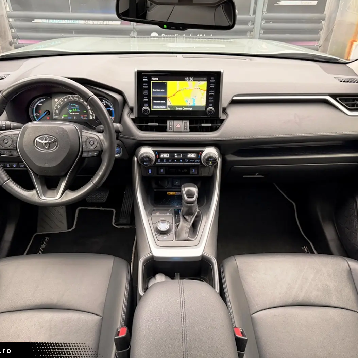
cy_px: 176
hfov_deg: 55.6
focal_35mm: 29
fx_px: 339
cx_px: 174
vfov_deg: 55.6
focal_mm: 6.76
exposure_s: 1/60
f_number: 1.78
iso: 250
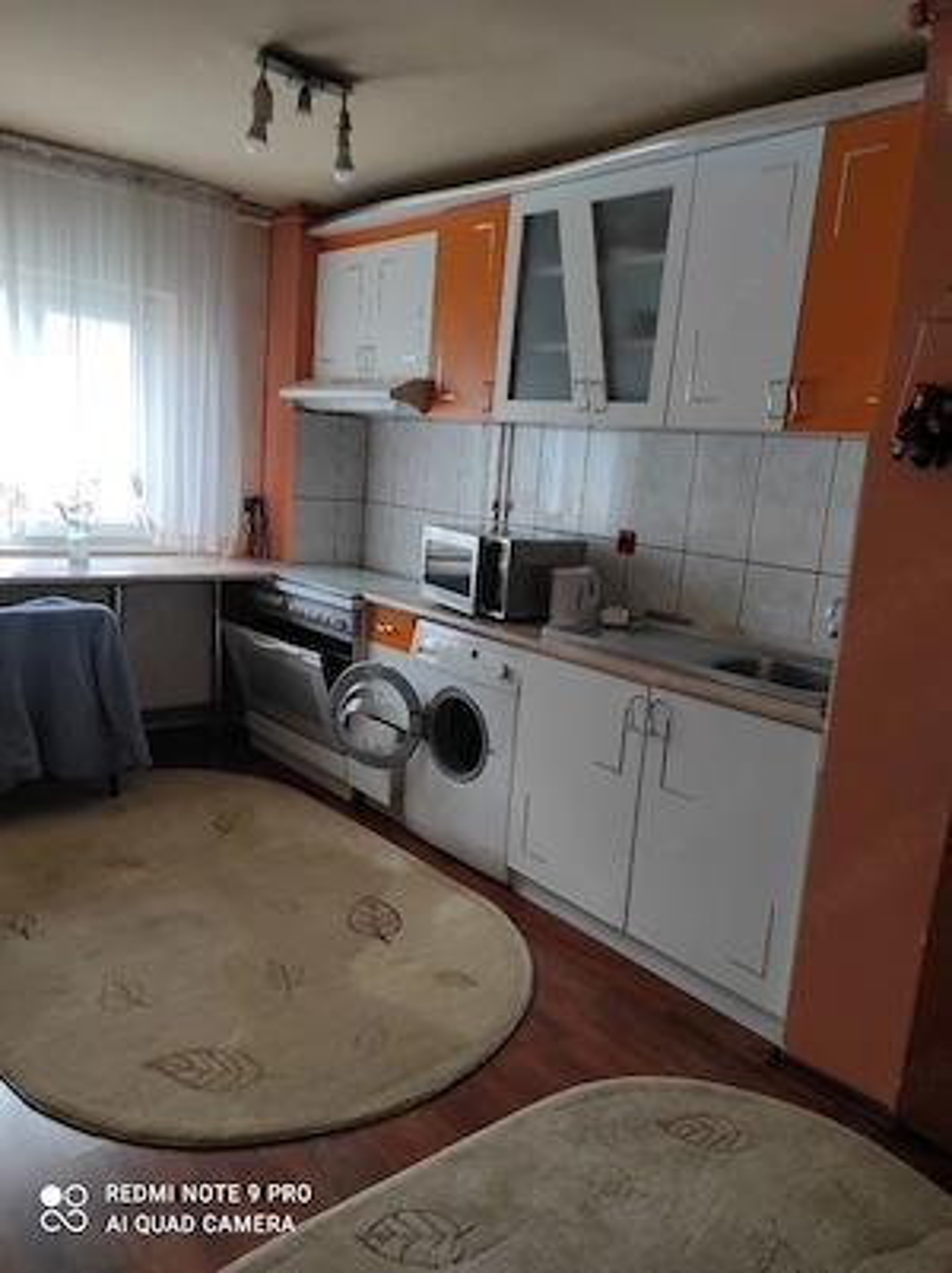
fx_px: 918
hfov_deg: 54.8
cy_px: 636
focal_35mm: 25
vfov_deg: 69.4
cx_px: 476
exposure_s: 1/33
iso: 104
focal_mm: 5.43
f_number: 1.89
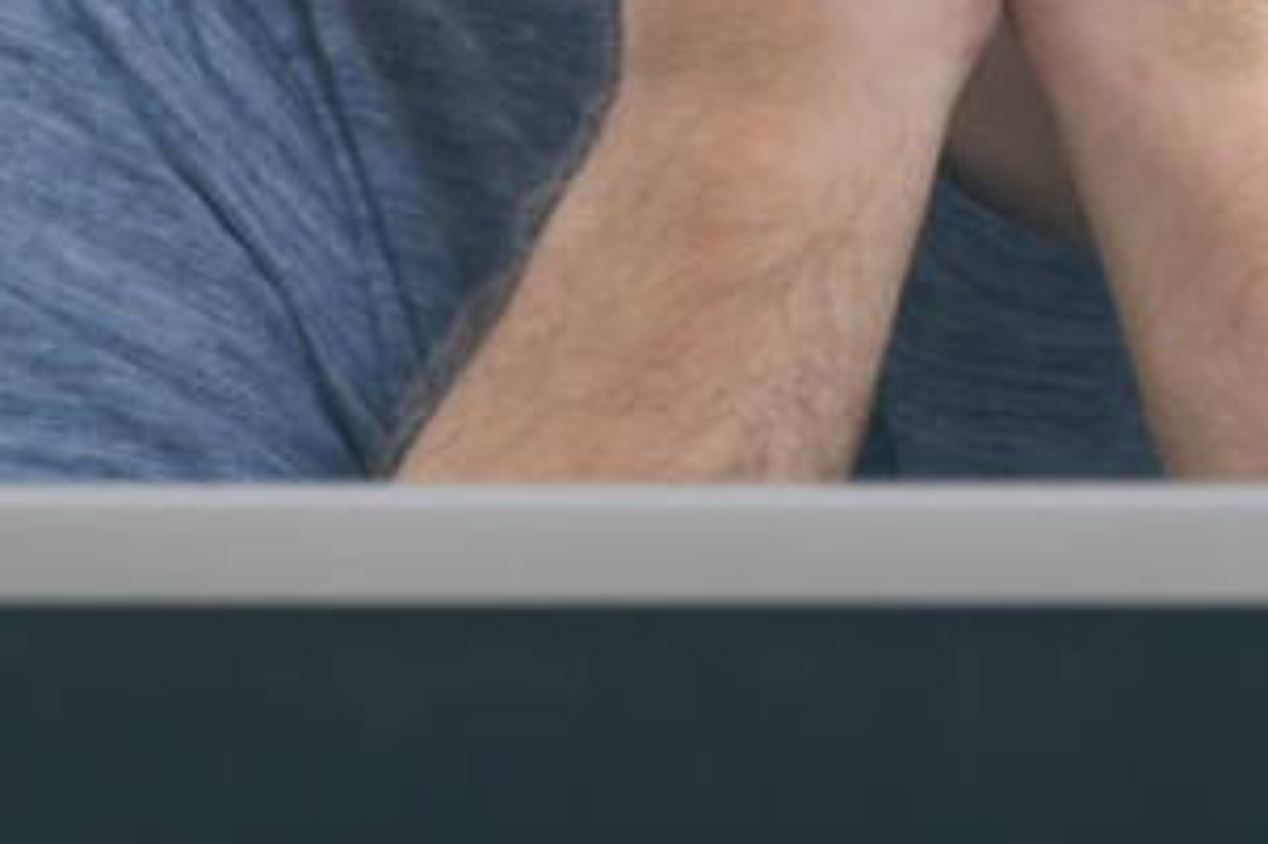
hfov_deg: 3.1
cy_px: -468
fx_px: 23339
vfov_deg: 2.1
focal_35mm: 663
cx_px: 920
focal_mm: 200
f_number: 6.3
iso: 160
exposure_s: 1/160
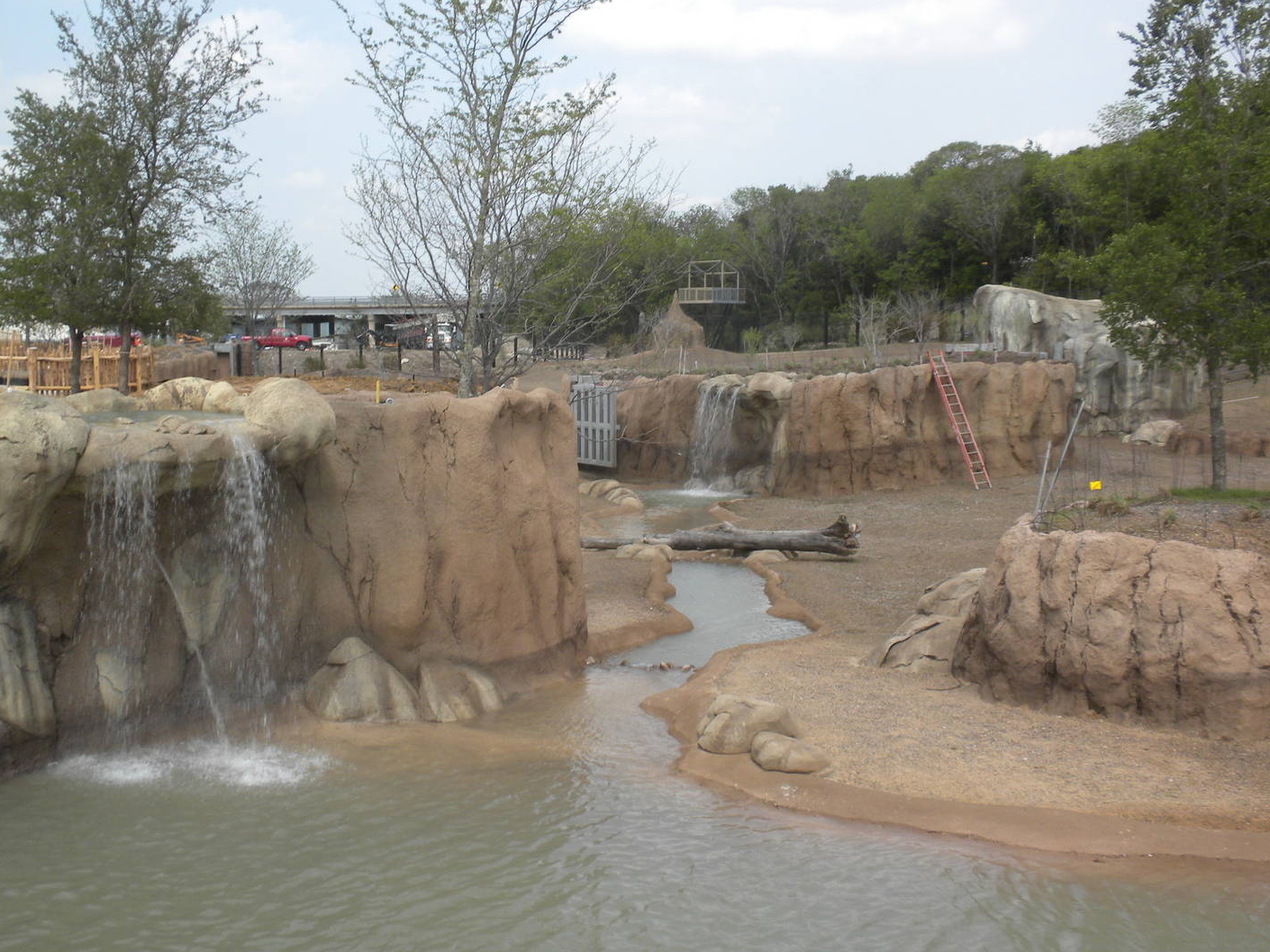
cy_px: 449
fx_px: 1541
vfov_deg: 34.3
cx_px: 559
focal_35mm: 42
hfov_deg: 44.7
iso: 64
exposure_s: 1/91.6
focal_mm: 6.6
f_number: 10
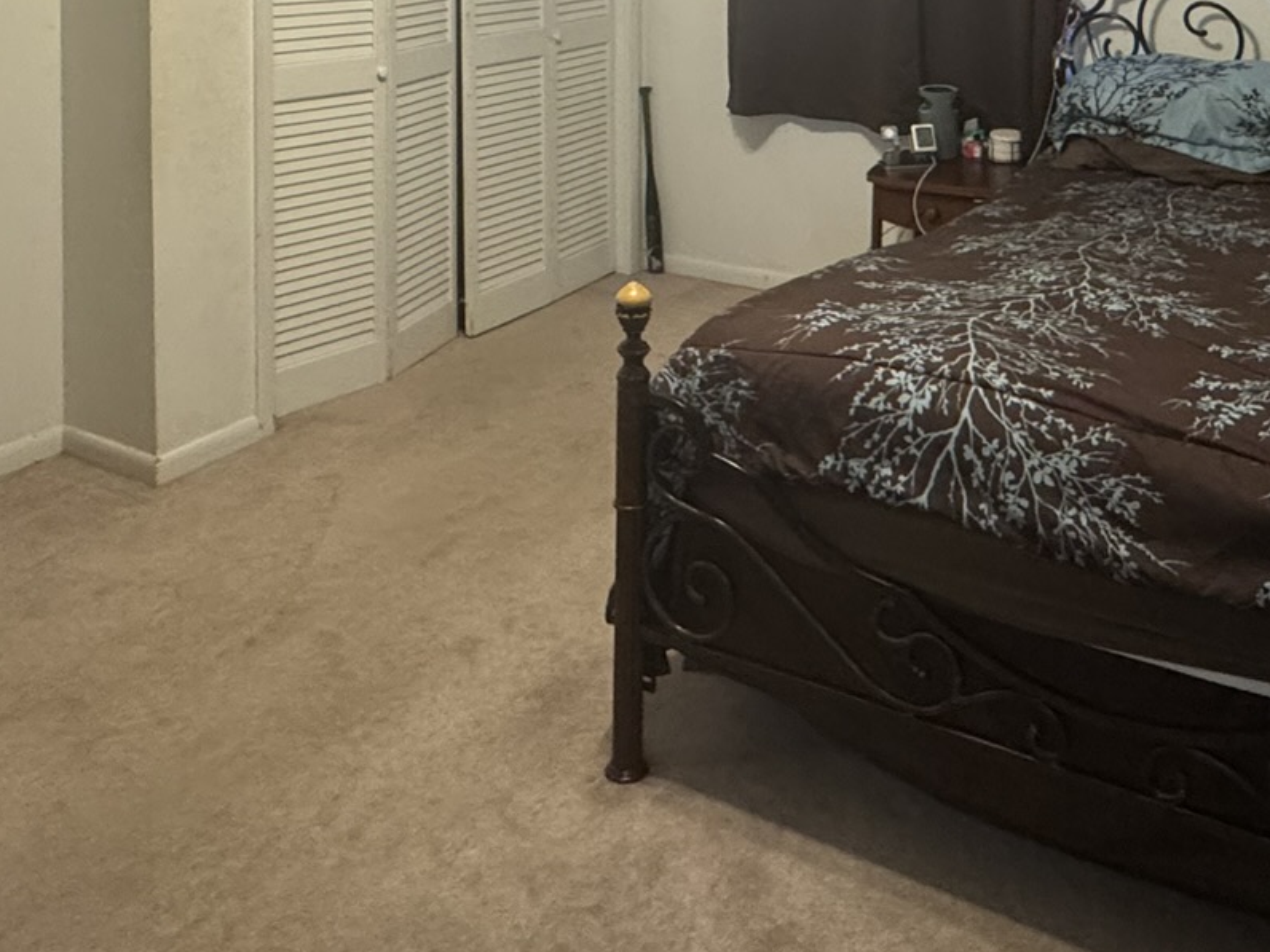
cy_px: -104
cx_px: 747
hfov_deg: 51.1
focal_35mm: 36
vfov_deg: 34.2
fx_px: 1321
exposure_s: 1/60
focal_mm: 2.22
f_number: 2.2
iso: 400
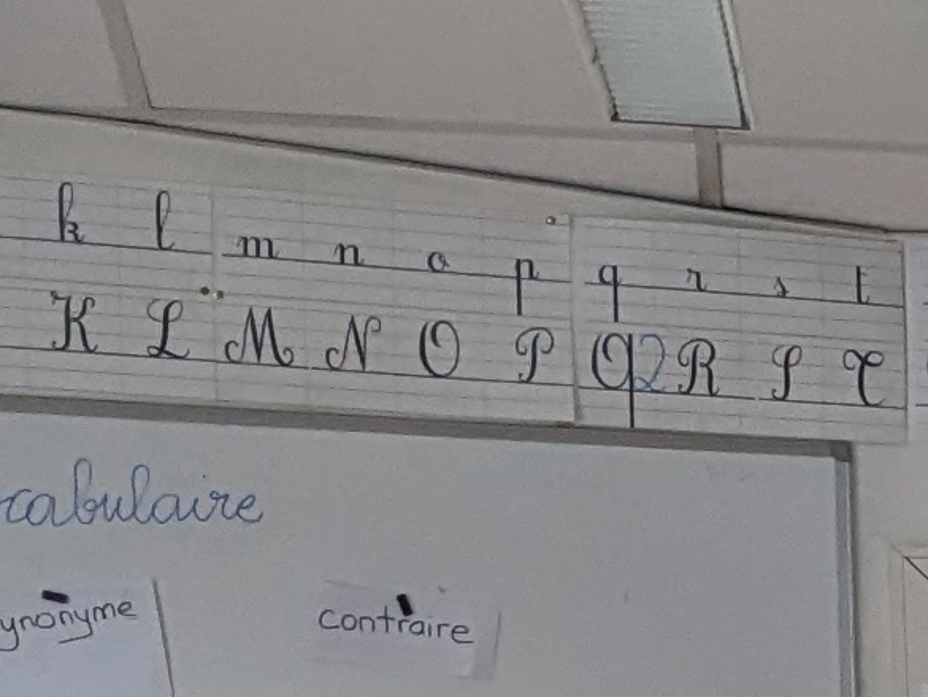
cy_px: 1307
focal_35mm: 186
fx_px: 4987
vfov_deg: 7.7
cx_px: 2576
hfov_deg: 9.0
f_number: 1.73
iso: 77
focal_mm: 4.38
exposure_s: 1/50
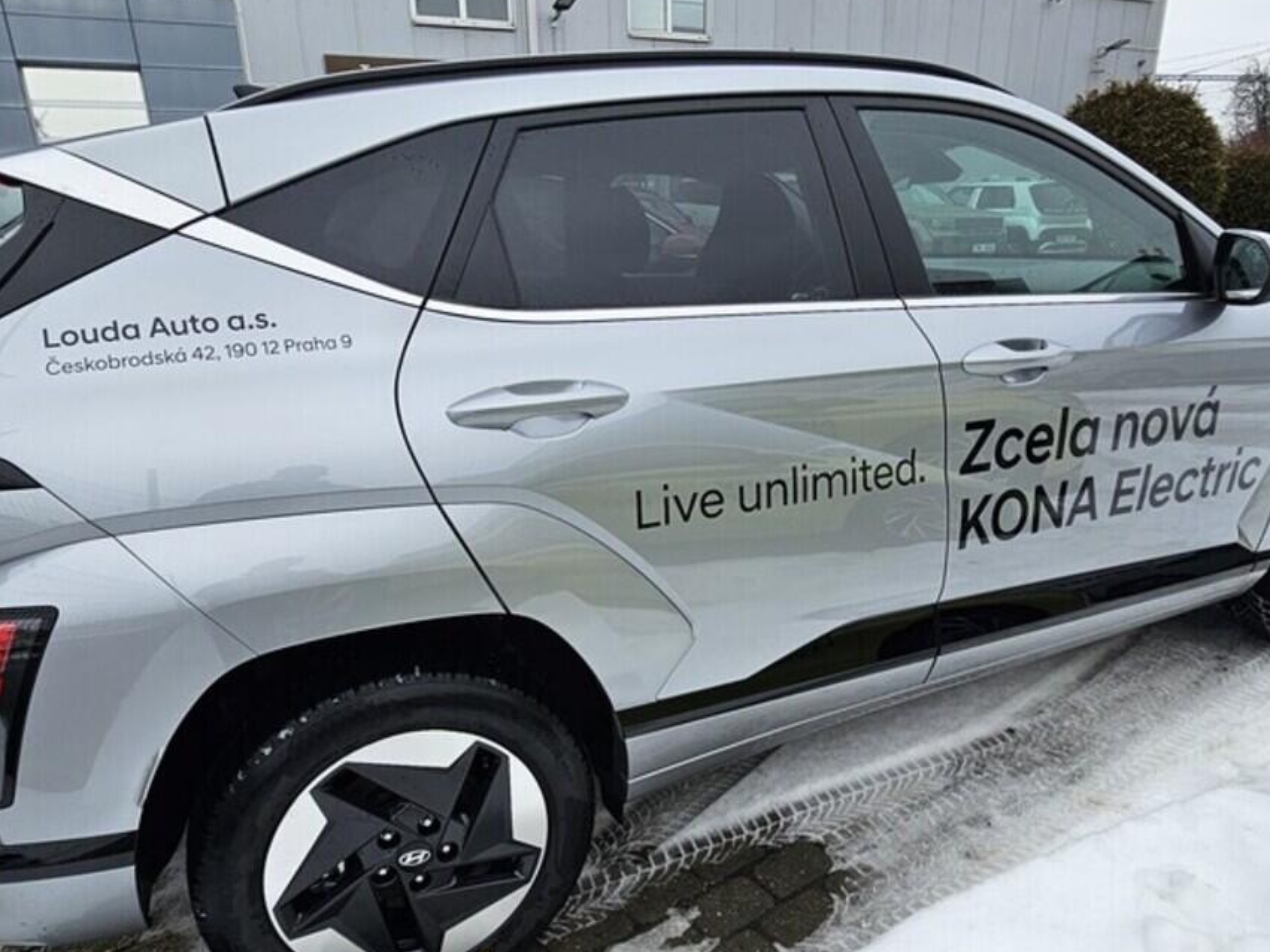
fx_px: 807
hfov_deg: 76.4
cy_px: 570
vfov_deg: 60.6
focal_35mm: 22
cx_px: 619
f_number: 2.2
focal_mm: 2.2
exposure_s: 1/382
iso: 50
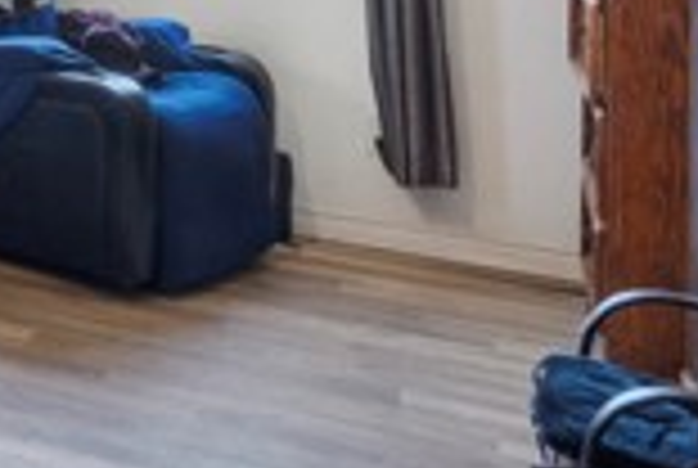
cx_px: -626
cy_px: -209
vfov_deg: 17.7
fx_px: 1360
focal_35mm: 70
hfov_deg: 19.5
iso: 64
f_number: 22
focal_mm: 17
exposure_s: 13
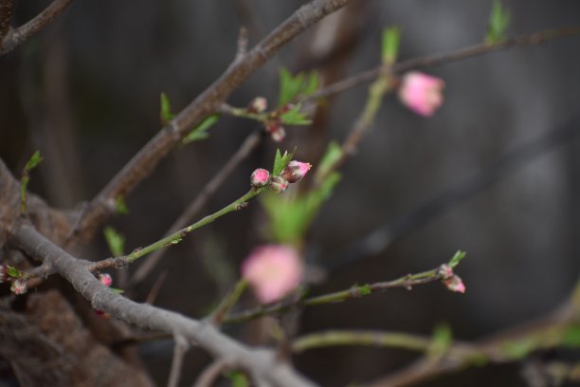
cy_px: 194
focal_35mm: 195
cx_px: 290
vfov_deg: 7.0
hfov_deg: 10.5
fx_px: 3141
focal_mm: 130
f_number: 4.8
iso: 200
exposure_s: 1/200
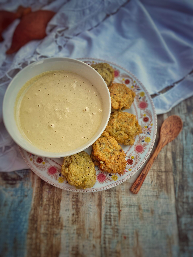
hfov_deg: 53.1
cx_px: 96
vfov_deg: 67.3
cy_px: 128
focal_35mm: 26
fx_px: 193
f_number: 1.6
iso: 50
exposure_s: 1/556
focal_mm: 4.2
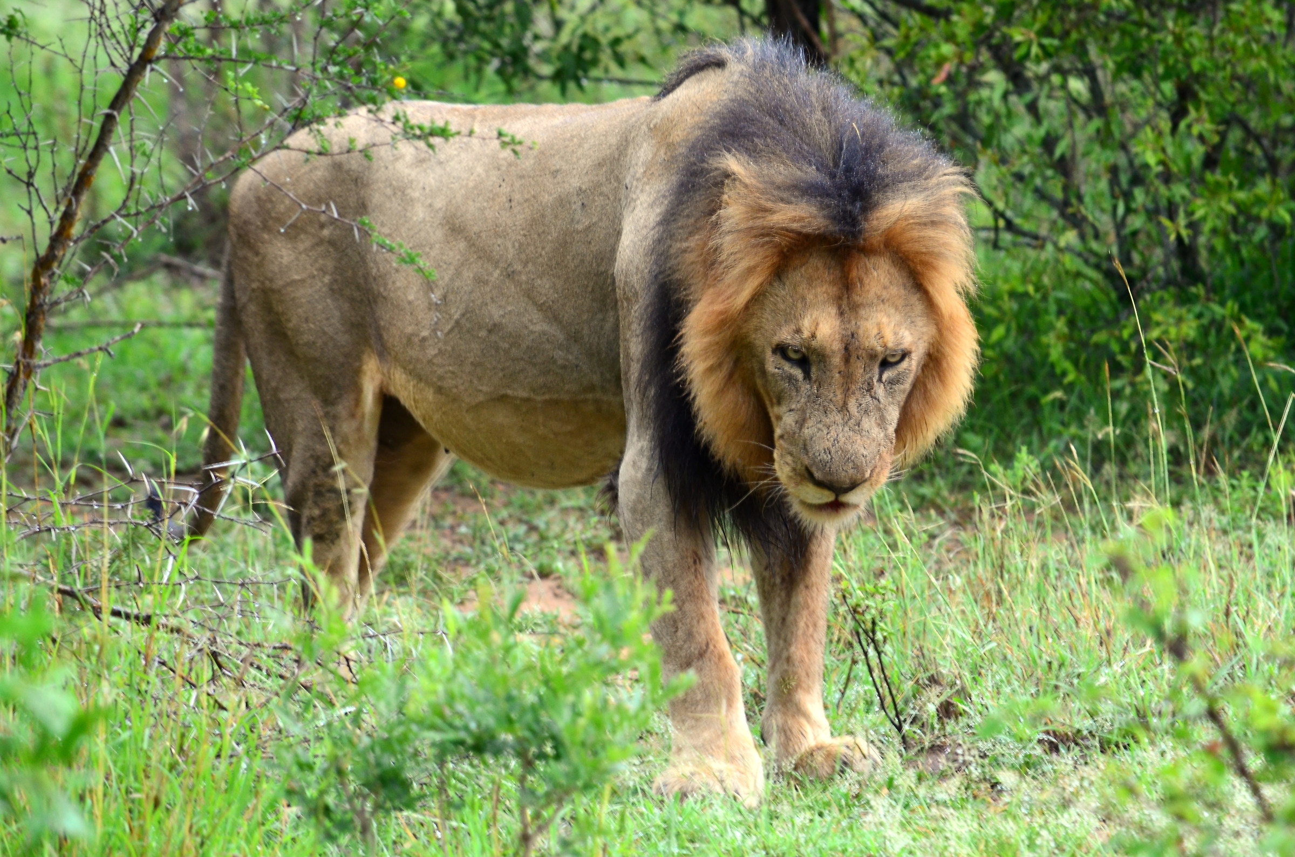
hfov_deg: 4.6
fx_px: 16152
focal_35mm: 450
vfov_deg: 3.0
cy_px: 428
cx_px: 648
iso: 720
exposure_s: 1/30
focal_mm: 300
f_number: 9
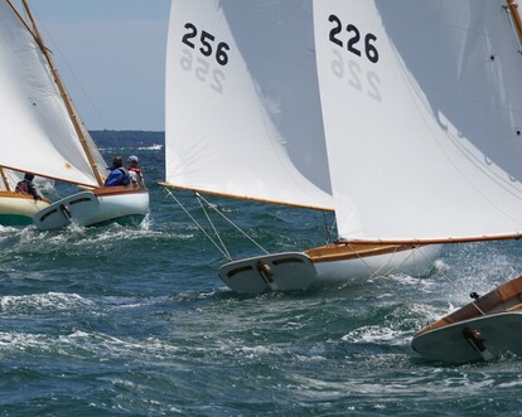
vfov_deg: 7.2
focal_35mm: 215
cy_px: 181
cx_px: 61
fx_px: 3319
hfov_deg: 9.0
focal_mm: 79
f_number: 5.6
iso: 125
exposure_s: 1/1250
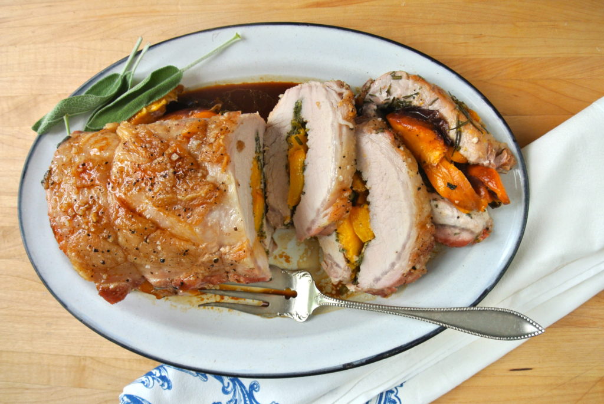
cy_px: 202
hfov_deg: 63.6
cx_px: 302
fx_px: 487
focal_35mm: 29
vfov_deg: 45.1
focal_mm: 11
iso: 200
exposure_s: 1/200
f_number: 3.5
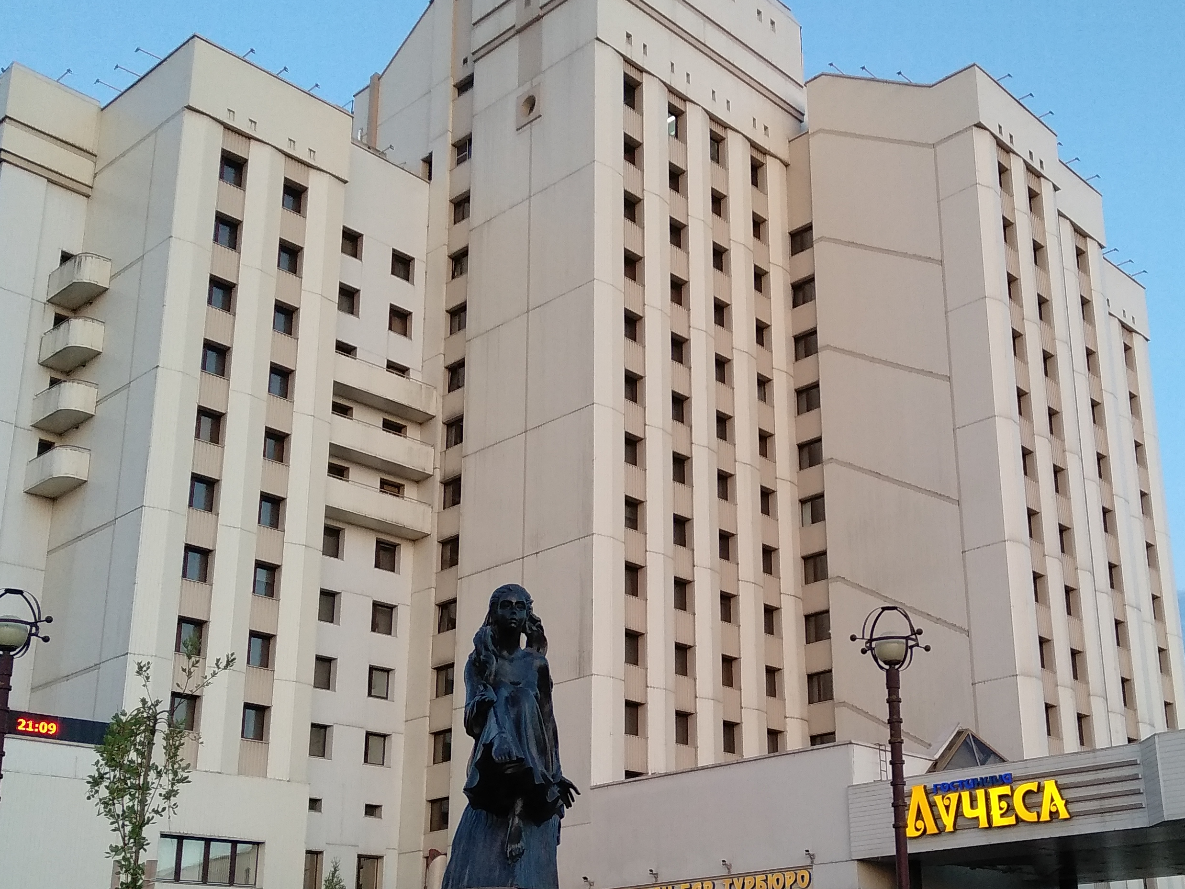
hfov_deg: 44.4
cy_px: 568
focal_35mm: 42
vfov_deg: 34.1
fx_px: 1438
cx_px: 746
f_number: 2.2
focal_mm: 3.82
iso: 320
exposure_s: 1/50
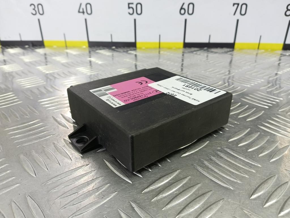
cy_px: 109
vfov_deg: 58.9
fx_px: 193
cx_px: 145
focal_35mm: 23
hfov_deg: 73.9
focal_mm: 4.11
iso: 150
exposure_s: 1/50
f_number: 1.6
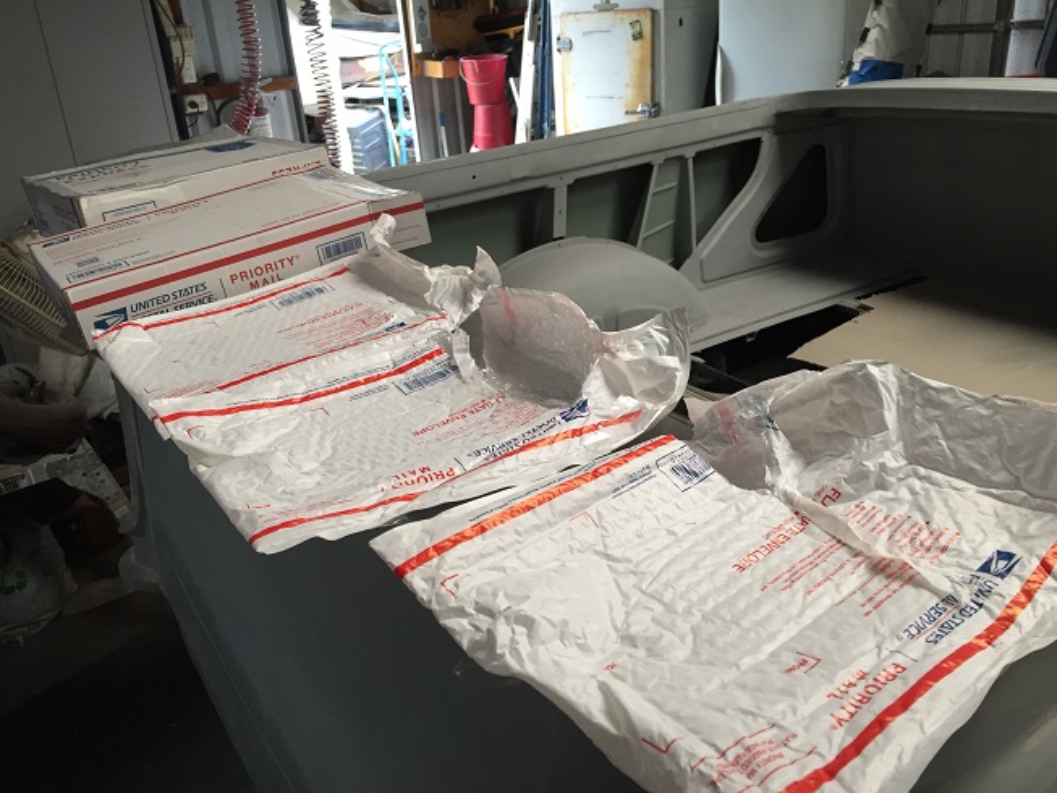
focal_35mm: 29
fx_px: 886
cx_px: 528
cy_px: 396
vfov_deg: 48.2
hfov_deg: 61.7
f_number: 2.2
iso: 64
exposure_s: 1/33
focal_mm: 4.15
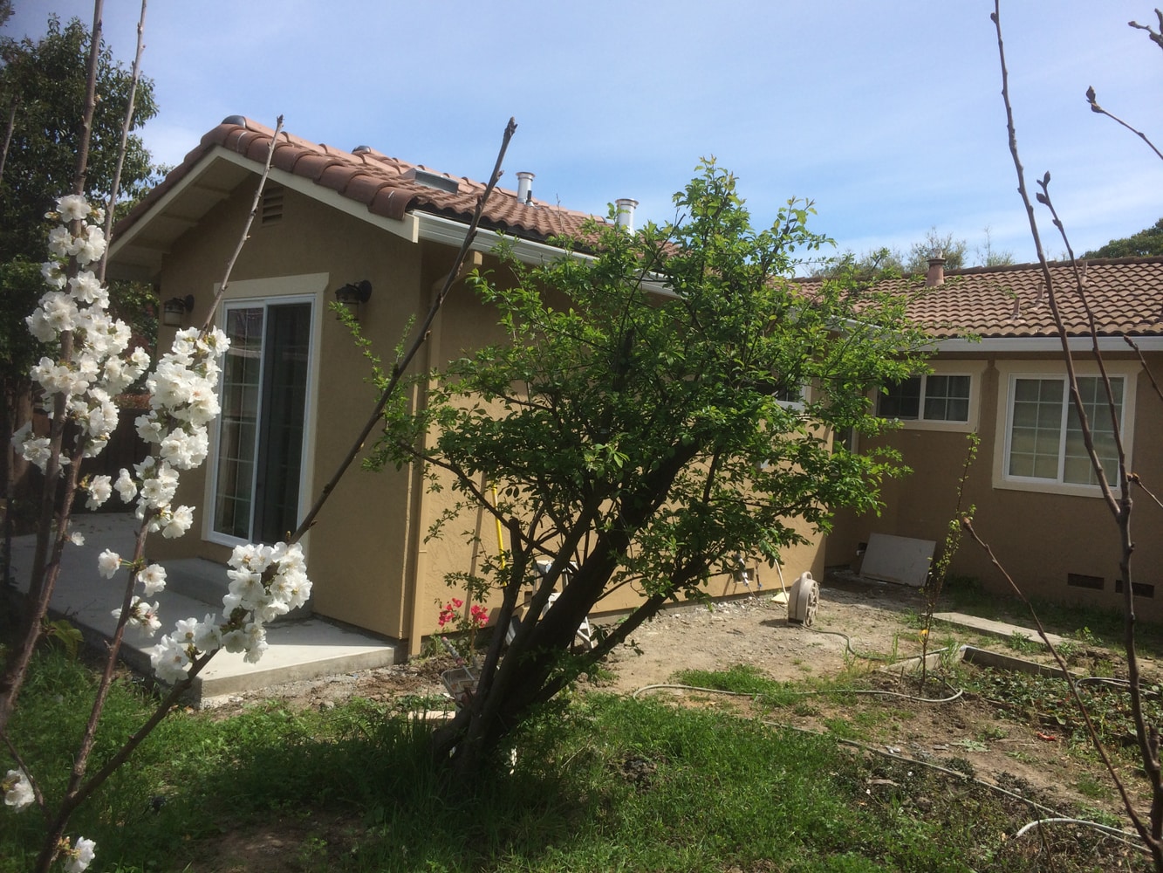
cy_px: 436
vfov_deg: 46.8
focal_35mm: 30
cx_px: 582
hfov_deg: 60.0
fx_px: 1008
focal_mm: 4.12
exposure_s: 1/1866
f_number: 2.2
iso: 32
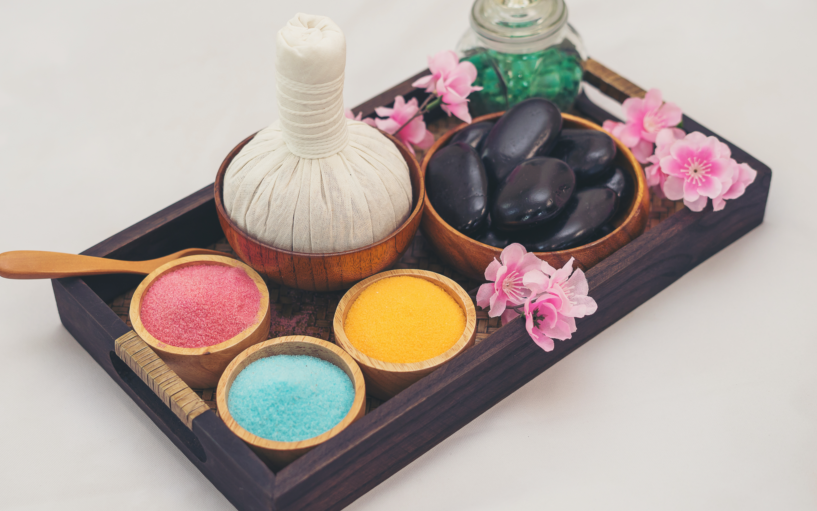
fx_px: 1336
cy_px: 248
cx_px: 358
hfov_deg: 34.0
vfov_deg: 21.6
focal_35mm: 60
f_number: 3.2
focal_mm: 50
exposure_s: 1/125
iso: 100
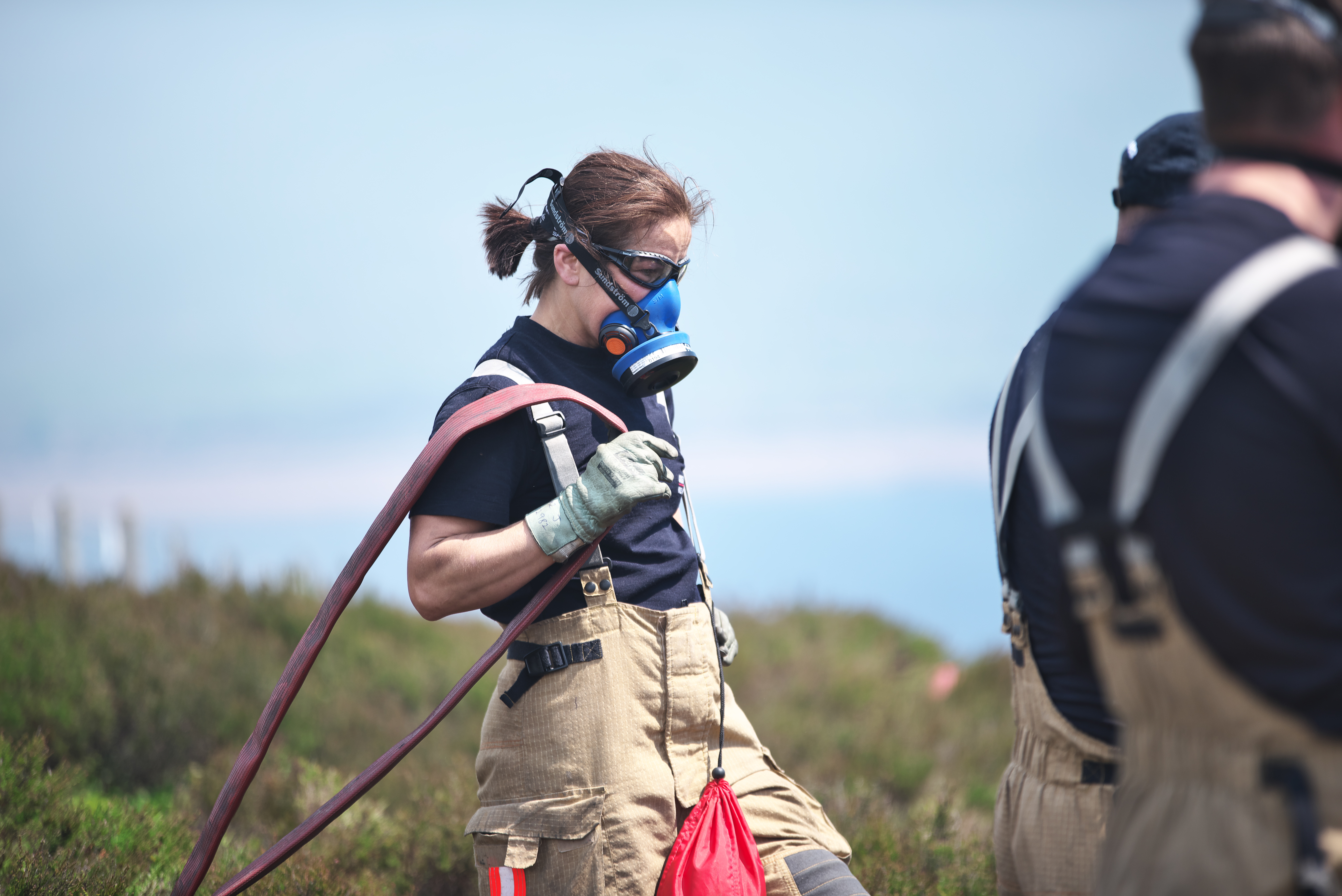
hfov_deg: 10.3
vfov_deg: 6.9
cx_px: 671
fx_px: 7458
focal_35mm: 200
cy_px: 448
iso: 100
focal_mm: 200
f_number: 2.8
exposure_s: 1/800
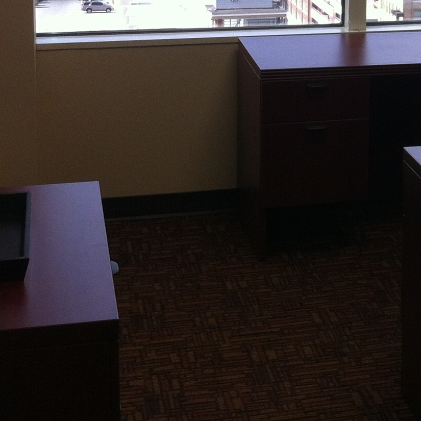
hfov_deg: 17.1
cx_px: 506
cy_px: -1
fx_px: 1335
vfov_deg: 17.5
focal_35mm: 97
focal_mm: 3.85
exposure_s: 1/60
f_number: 2.8
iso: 100
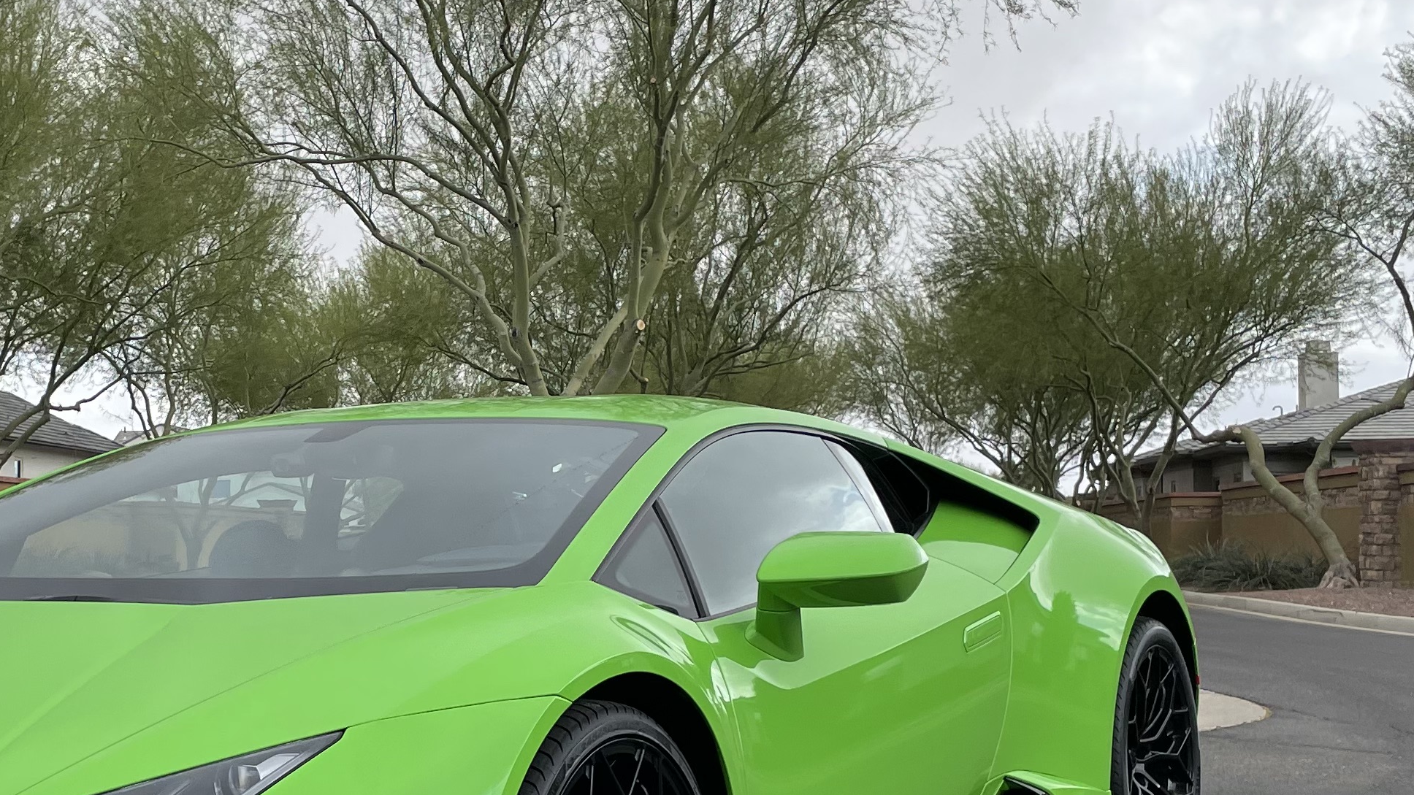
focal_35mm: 59
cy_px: 500
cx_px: 381
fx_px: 2212
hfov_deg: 34.8
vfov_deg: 20.3
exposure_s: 1/1435
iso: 32
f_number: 1.6
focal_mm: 4.2
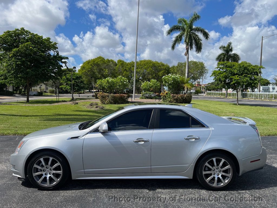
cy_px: 104
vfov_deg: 53.1
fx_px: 208
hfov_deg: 67.3
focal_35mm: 26
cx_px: 138
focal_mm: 5.7
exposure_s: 1/3968
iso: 50
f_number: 1.5
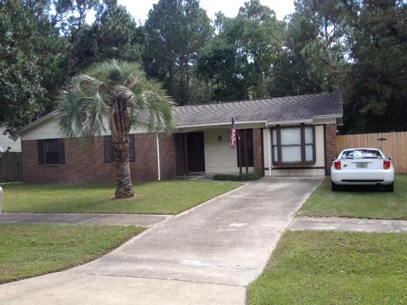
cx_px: 204
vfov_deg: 40.7
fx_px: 412
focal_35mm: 35
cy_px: 152
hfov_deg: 52.6
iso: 50
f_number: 2.4
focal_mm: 4.28
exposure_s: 1/452
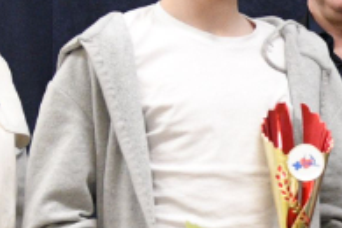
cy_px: 242
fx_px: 1710
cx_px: 612
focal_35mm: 180
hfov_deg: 10.7
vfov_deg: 7.6
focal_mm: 18
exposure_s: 1/125
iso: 1600
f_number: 2.5
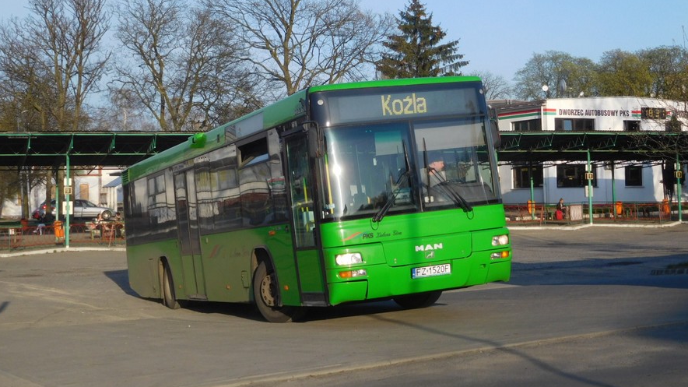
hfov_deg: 34.4
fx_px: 1113
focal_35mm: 61
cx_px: 342
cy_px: 134
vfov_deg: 19.7
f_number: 4.2
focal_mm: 9.8
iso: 125
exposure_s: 1/640
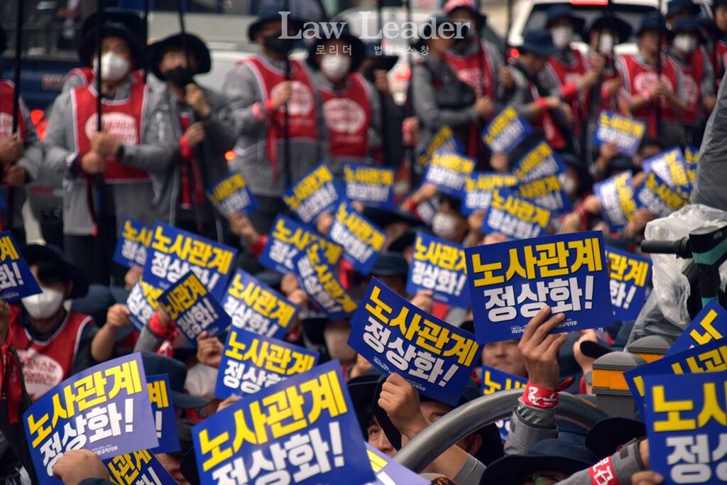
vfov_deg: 6.3
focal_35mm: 218
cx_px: 364
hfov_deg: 9.5
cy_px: 242
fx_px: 4393
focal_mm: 145
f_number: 6
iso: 250
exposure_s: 1/400
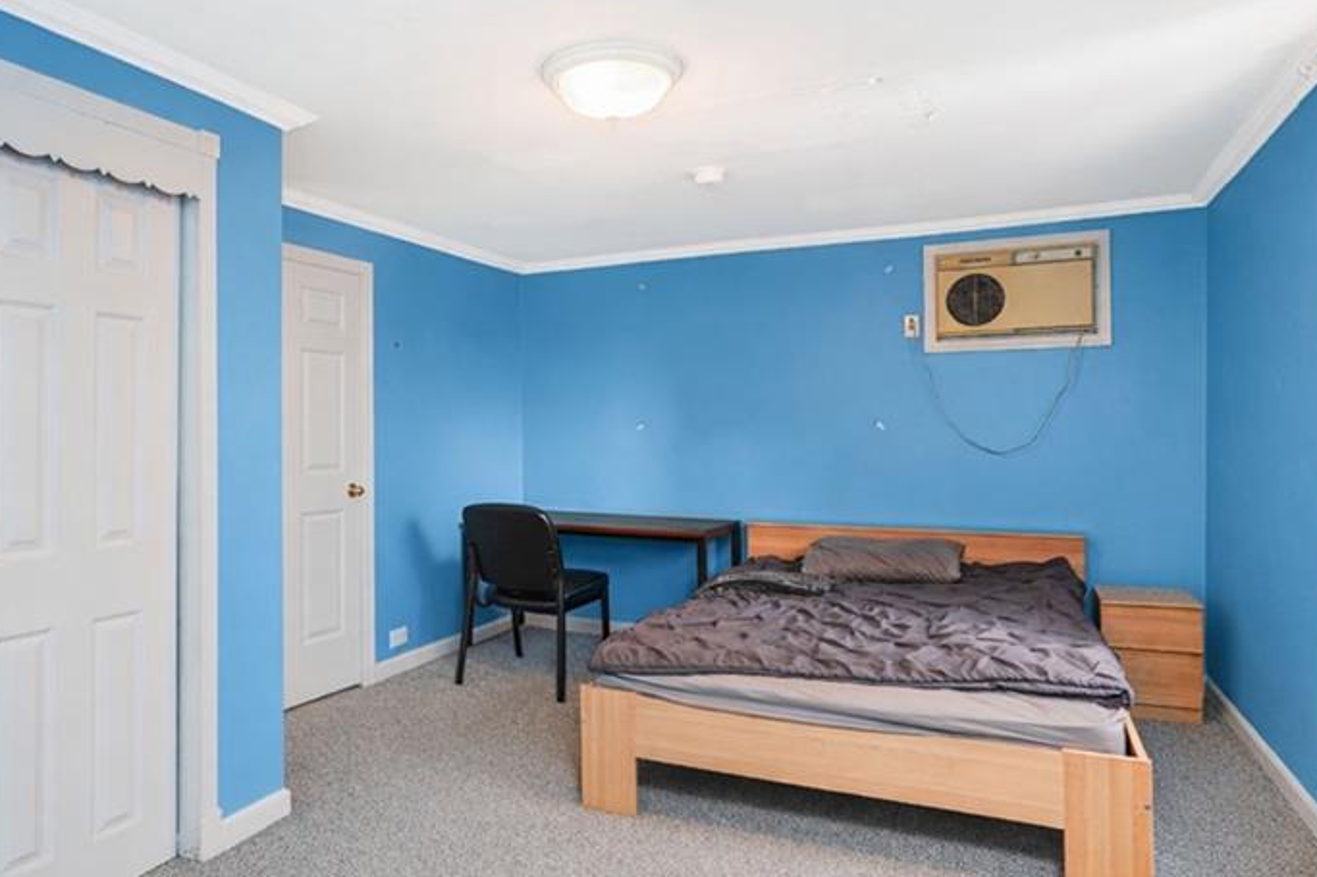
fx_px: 878
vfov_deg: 53.1
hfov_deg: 73.4
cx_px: 575
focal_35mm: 24
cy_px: 424
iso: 50
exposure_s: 1/6
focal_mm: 16
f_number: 4
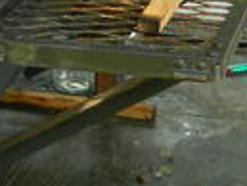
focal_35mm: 174
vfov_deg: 7.8
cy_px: -296
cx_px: -21
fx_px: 1243
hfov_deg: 11.2
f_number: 3.1
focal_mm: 4.5
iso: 80
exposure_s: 1/80
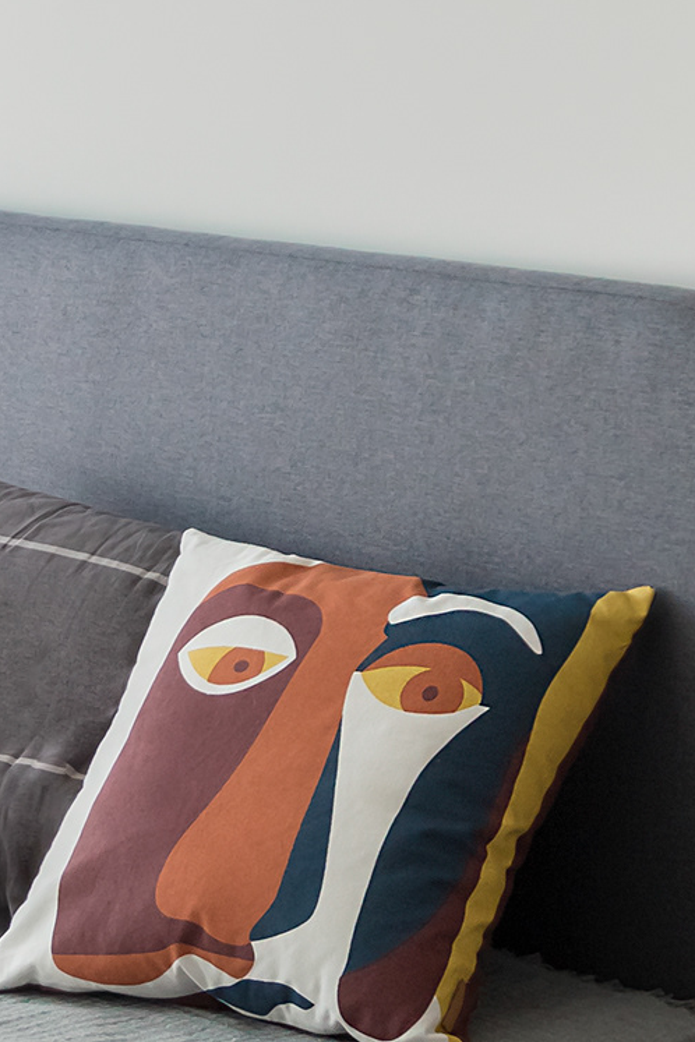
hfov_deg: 8.5
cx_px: 219
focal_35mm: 162
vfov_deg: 12.7
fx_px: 4691
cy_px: 384
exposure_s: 1/200
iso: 320
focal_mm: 28
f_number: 4.5
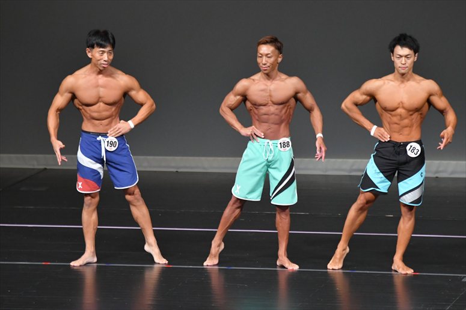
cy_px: 155
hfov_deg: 6.5
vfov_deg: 4.4
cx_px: 233
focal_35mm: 315
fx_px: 4076
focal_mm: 210
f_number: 5.6
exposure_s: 1/400
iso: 4000
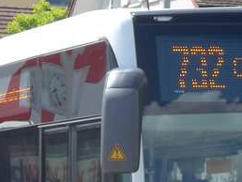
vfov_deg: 3.6
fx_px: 2925
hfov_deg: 4.7
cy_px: 207
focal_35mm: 418
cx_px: 215
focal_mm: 18
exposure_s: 1/320
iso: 80
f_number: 4.6
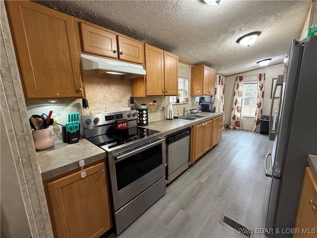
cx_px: 158
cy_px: 119
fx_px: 128
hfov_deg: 102.1
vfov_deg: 85.7
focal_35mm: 14
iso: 400
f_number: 2.2
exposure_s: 1/60
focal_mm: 2.22
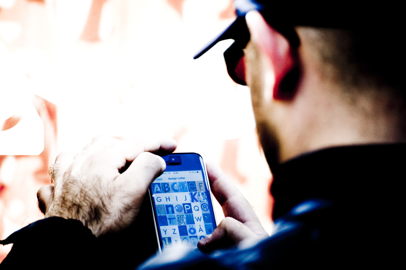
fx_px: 2479
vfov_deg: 6.2
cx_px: 203
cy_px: 135
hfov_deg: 9.4
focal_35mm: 220
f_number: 5.3
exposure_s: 1/1000
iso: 800
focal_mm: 220
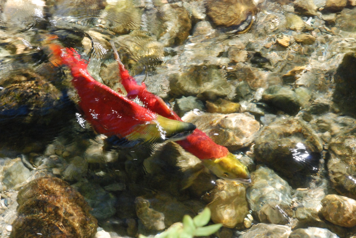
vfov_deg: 11.5
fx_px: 1188
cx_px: 178
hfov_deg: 17.0
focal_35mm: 120
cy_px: 119
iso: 1600
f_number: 16
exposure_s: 1/40
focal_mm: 80
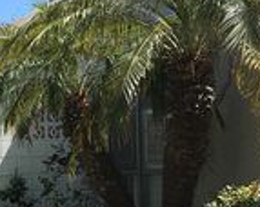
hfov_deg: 18.8
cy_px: 168
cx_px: -4
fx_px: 761
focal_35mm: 99
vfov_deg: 15.4
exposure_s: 1/1068
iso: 25
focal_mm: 4.15
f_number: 2.2
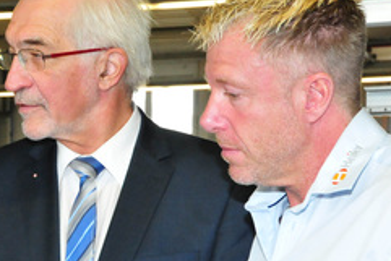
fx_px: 1293
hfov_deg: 16.9
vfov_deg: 11.5
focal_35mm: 119
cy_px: 225
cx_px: 22
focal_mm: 32
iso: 1600
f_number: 8
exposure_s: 1/60
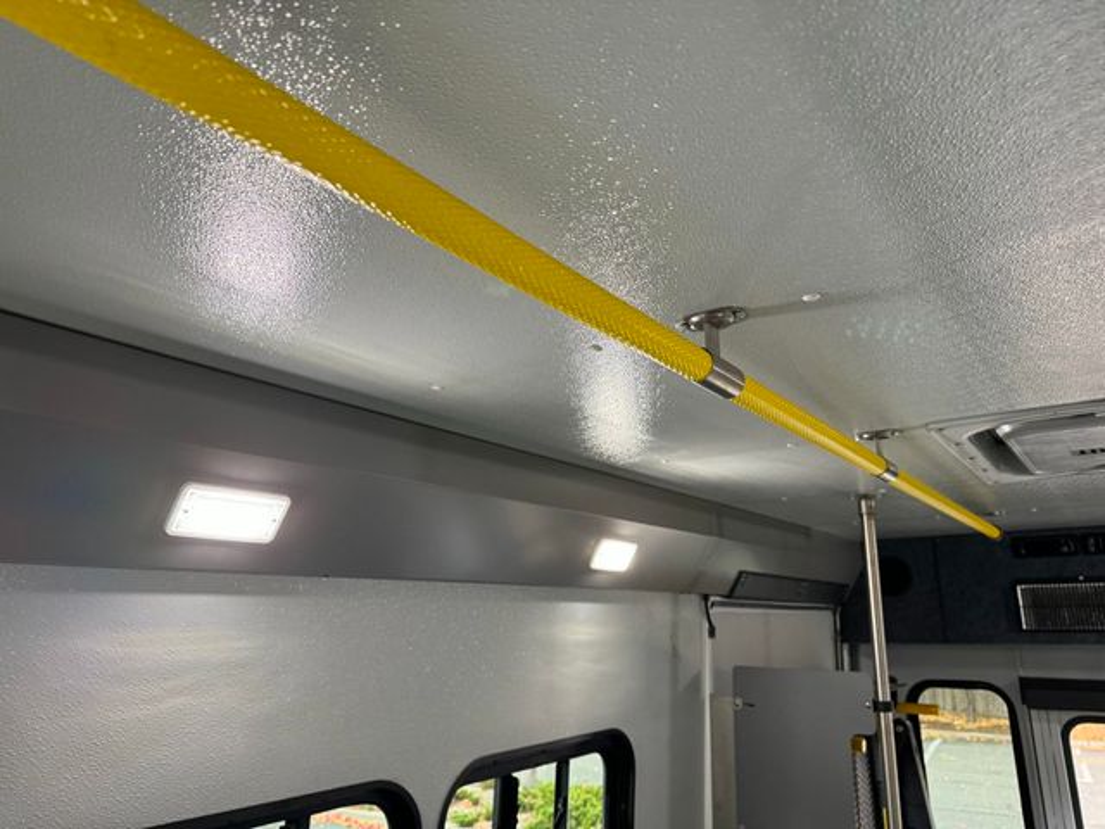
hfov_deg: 71.6
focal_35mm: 24
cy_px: 414
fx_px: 766
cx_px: 552
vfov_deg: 56.8
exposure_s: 1/84
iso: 200
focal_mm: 6.76
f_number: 1.78
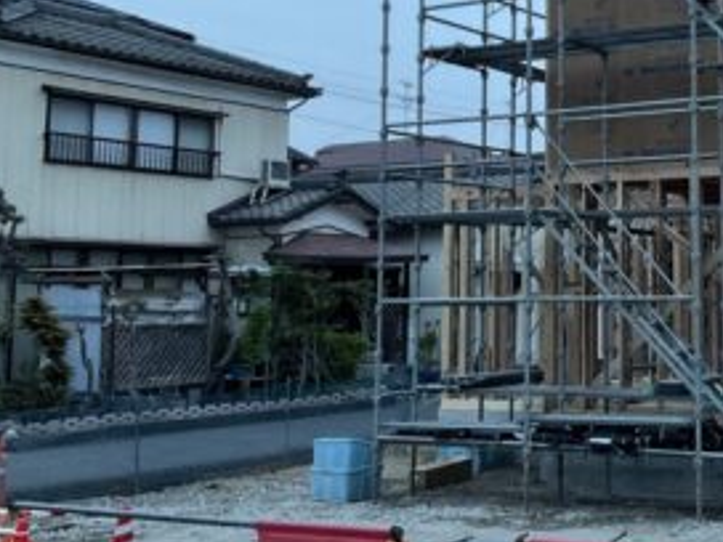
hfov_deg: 29.1
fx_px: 1337
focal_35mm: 64
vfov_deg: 22.7
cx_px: 643
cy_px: 128
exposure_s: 1/60
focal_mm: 3
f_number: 1.8
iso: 125
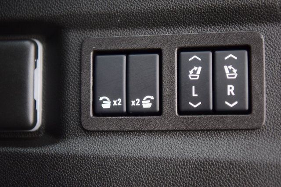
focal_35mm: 84
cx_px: 140
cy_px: 94
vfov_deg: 16.3
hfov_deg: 24.2
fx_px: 656
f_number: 2.8
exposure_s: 1/6
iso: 1600
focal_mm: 56
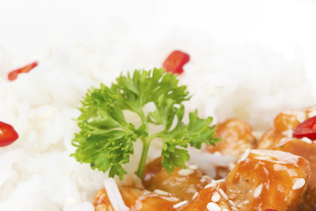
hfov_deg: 10.3
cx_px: 200
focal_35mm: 200
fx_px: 1755
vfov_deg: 6.8
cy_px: 187
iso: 100
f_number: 11
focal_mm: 60
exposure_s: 1/125
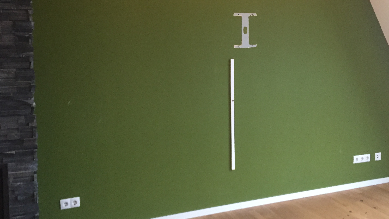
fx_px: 444
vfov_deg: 27.5
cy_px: 65
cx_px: 196
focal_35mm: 43
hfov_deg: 47.4
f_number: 2.2
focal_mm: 4.15
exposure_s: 1/17
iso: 250
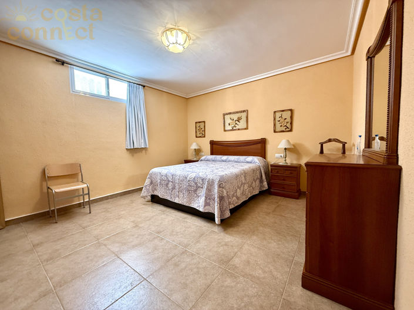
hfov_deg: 102.1
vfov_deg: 85.6
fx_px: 167
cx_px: 207
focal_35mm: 14
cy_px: 155
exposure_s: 1/50
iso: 250
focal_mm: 2.22
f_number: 2.2
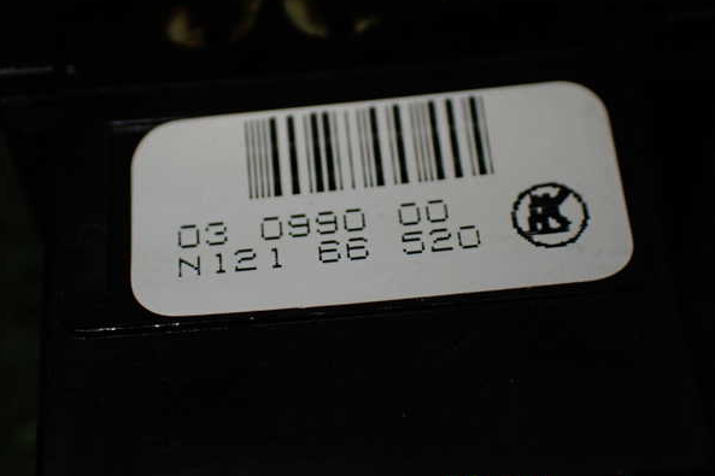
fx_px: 1608
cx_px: 359
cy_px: 235
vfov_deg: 16.8
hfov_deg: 25.1
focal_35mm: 81
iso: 320
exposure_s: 1/320
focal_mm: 13.65
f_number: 4.1
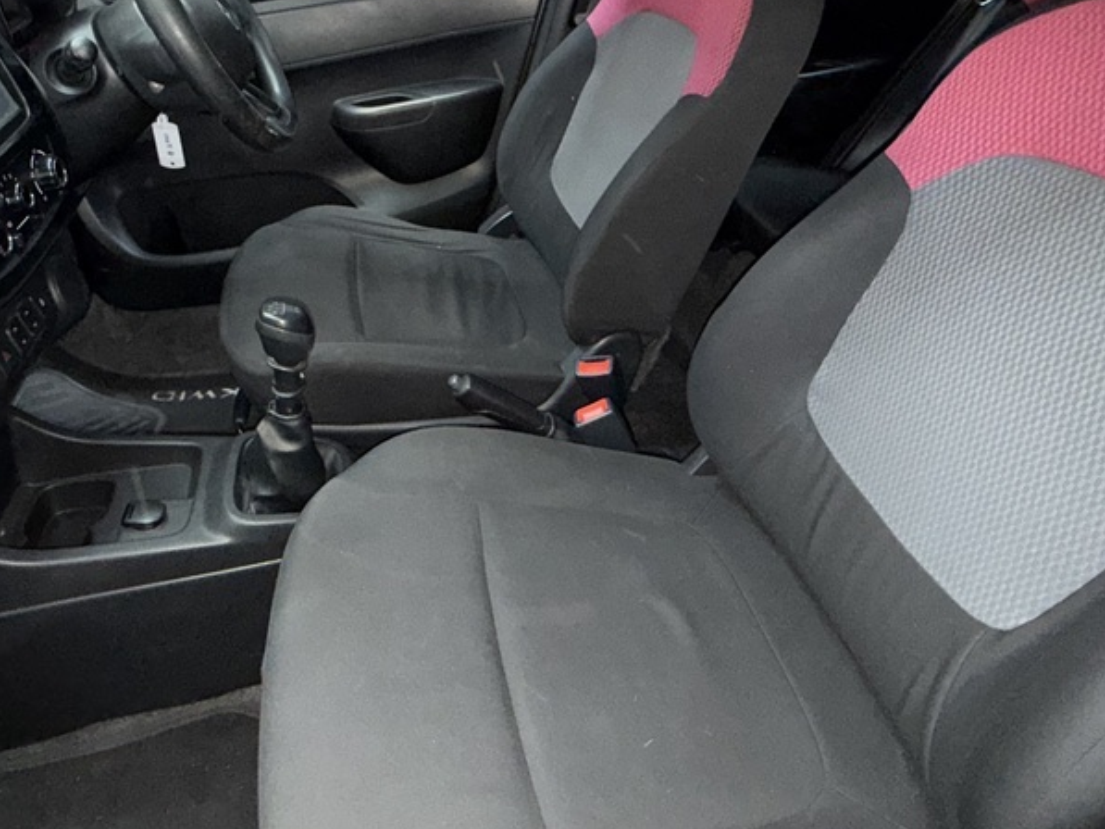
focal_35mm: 24
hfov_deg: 71.5
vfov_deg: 55.0
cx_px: 528
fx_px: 766
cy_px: 242
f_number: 2.2
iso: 320
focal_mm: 2.22
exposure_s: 1/40
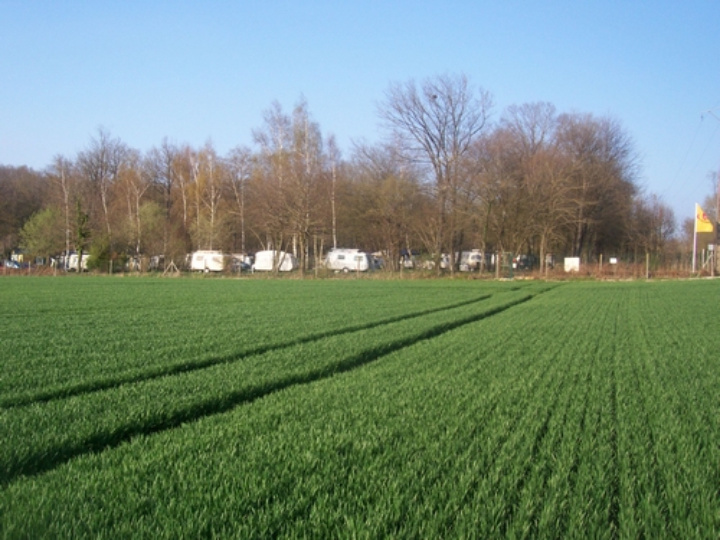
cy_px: 270
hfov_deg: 44.8
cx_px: 360
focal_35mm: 42
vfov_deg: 34.3
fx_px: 874
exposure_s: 1/660
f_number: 2.9
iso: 80
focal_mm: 7
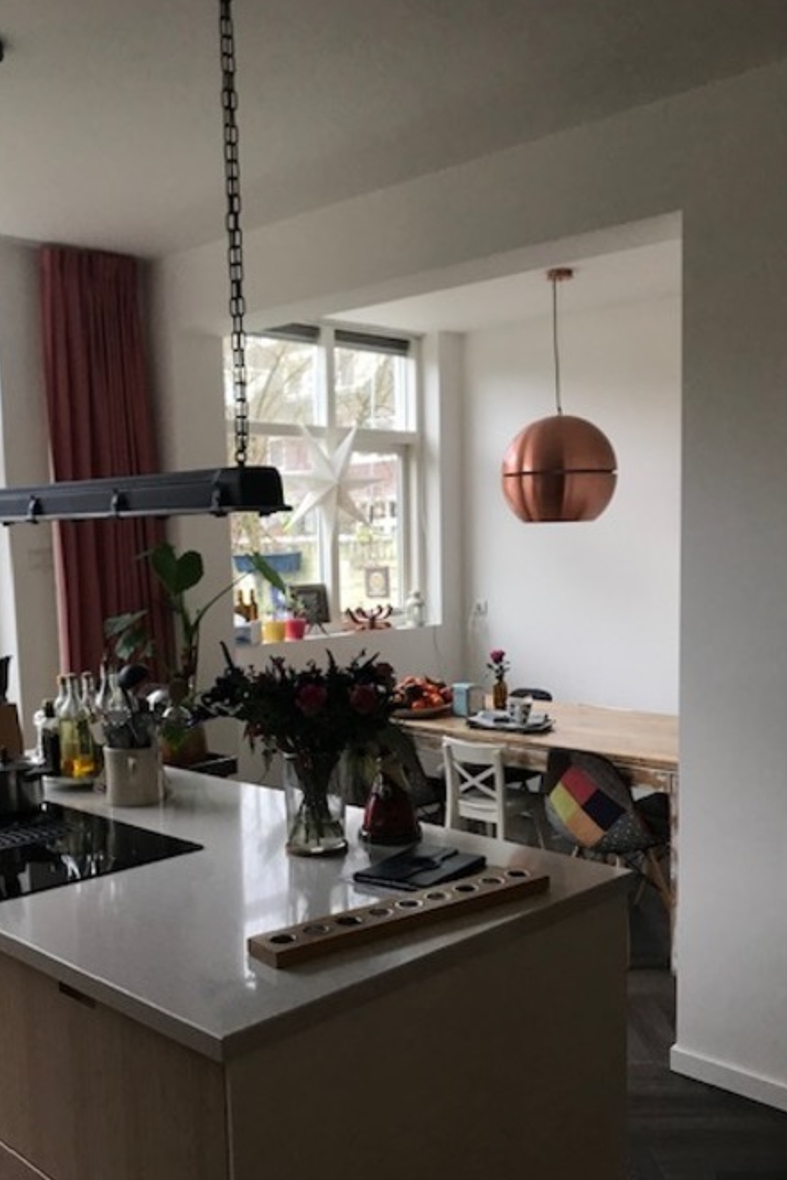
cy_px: 664
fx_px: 1114
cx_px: 360
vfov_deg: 55.6
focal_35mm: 34
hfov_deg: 38.9
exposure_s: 1/33
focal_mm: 3.99
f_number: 1.8
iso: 20
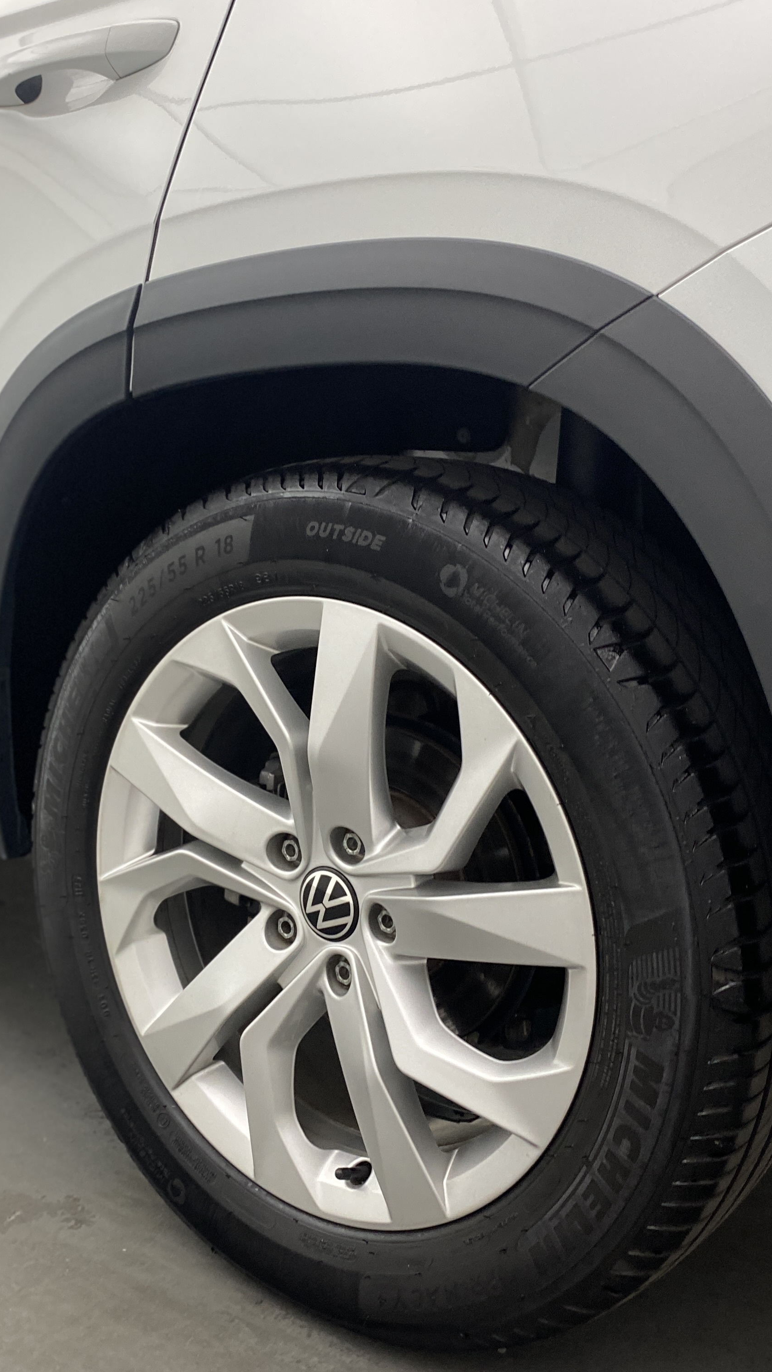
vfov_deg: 52.8
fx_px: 1383
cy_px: 685
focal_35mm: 38
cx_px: 283
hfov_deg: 31.0
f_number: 1.8
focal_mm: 4.25
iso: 160
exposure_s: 1/60
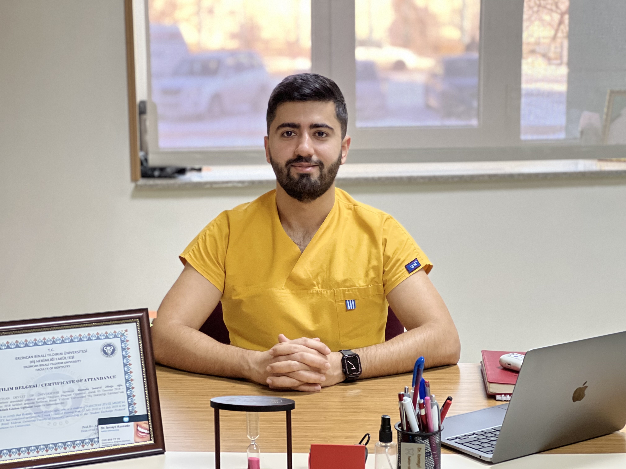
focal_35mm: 77
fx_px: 1392
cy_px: 234
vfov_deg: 19.1
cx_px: 313
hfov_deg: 25.3
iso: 320
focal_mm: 9
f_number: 2.8
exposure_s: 1/25
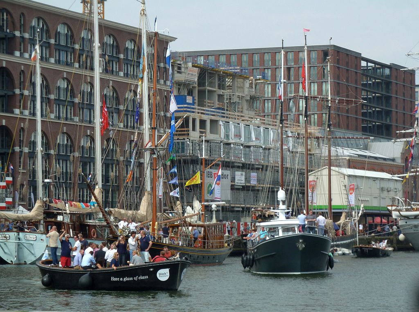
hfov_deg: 14.4
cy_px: 156
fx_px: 1654
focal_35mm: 137
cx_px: 210
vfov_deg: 10.8
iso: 125
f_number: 4.5
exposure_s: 1/400
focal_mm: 22.5
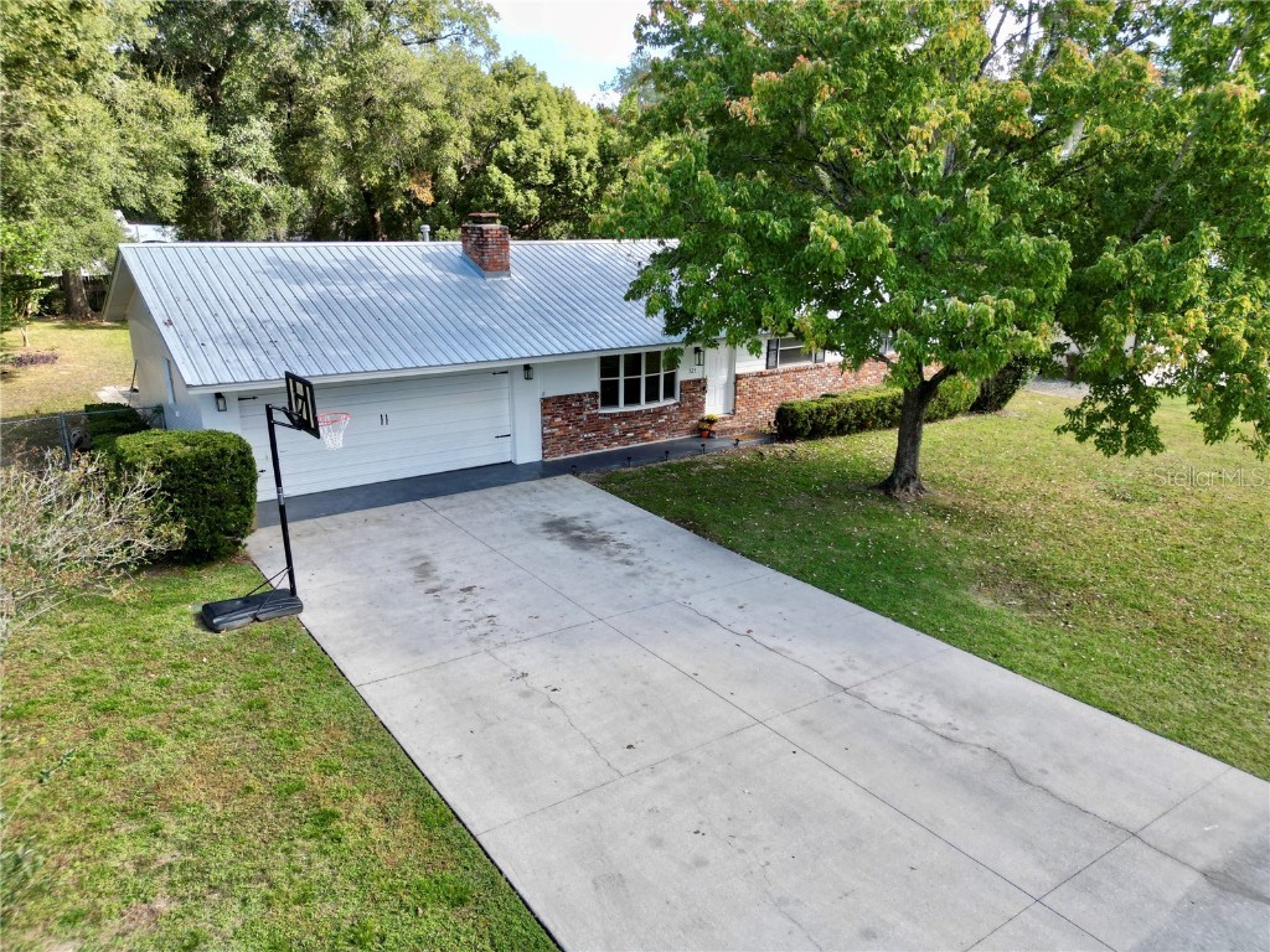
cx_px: 635
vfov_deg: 56.8
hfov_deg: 71.6
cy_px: 476
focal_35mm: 24
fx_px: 881
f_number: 1.7
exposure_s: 1/800
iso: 120
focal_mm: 6.72
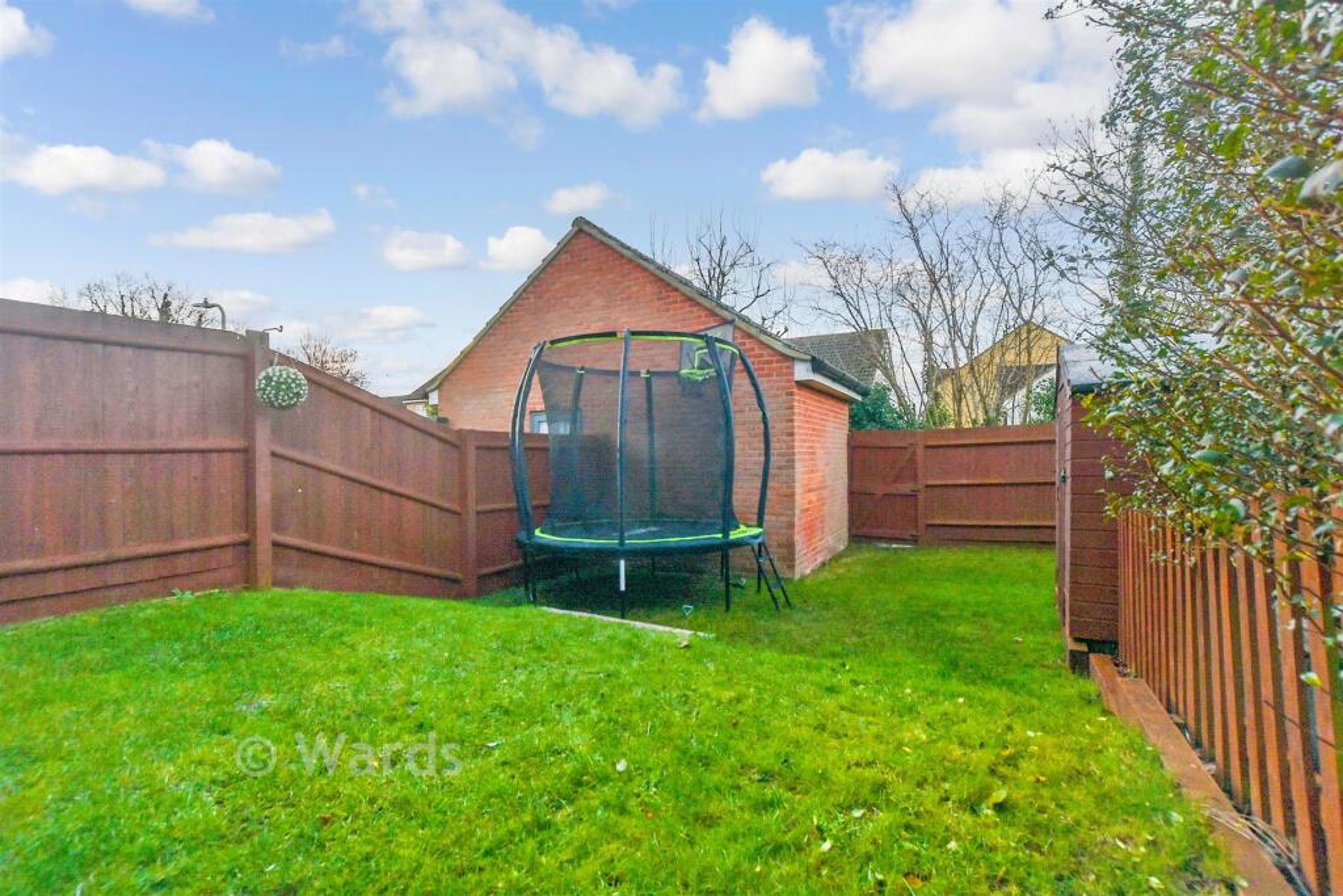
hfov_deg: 100.4
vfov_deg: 77.3
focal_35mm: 15
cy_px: 448
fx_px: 560
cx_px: 672
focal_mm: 10
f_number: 8
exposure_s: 1/125
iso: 160
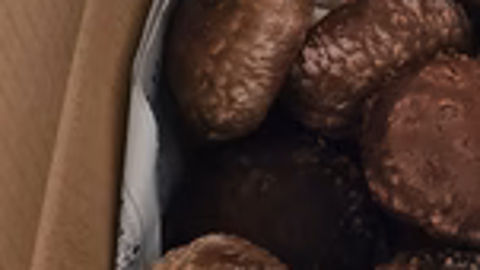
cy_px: 29
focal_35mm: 75
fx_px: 955
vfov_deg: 15.9
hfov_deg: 24.6
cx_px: 623
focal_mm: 5.4
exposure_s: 1/25
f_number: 1.8
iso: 640
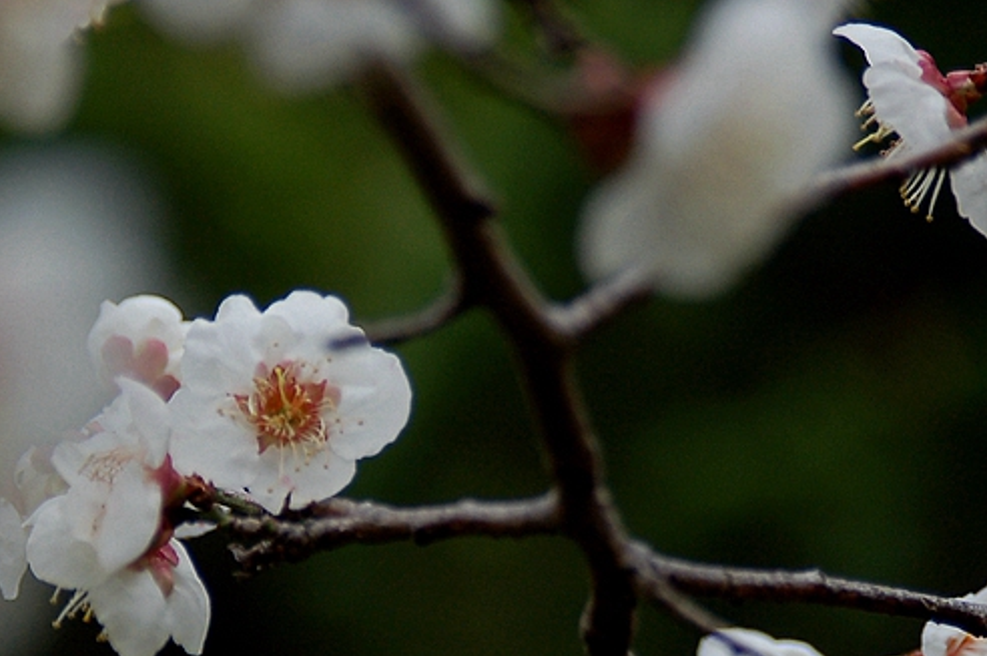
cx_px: 321
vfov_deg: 5.9
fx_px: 6410
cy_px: 488
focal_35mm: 234
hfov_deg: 8.8
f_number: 5
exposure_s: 1/400
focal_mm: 75
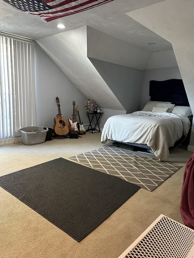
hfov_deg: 56.8
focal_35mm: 24
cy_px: 129
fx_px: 179
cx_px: 97
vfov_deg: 71.6
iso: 500
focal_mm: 6.86
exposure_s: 1/60
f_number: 1.78
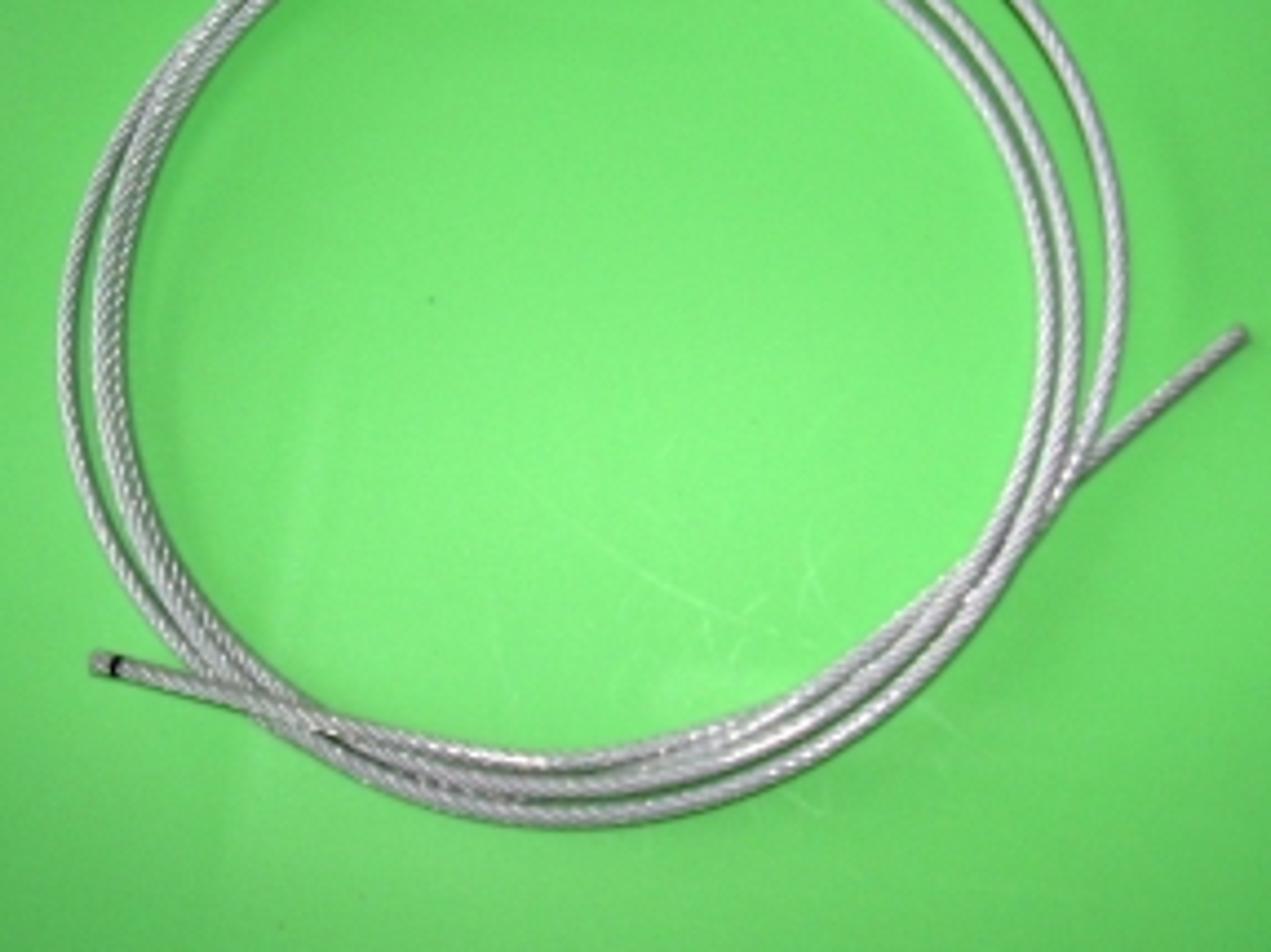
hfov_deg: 36.1
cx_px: 704
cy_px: 341
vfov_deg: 27.4
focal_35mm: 53
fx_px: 1945
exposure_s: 1/60
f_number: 4.6
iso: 50
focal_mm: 6.3
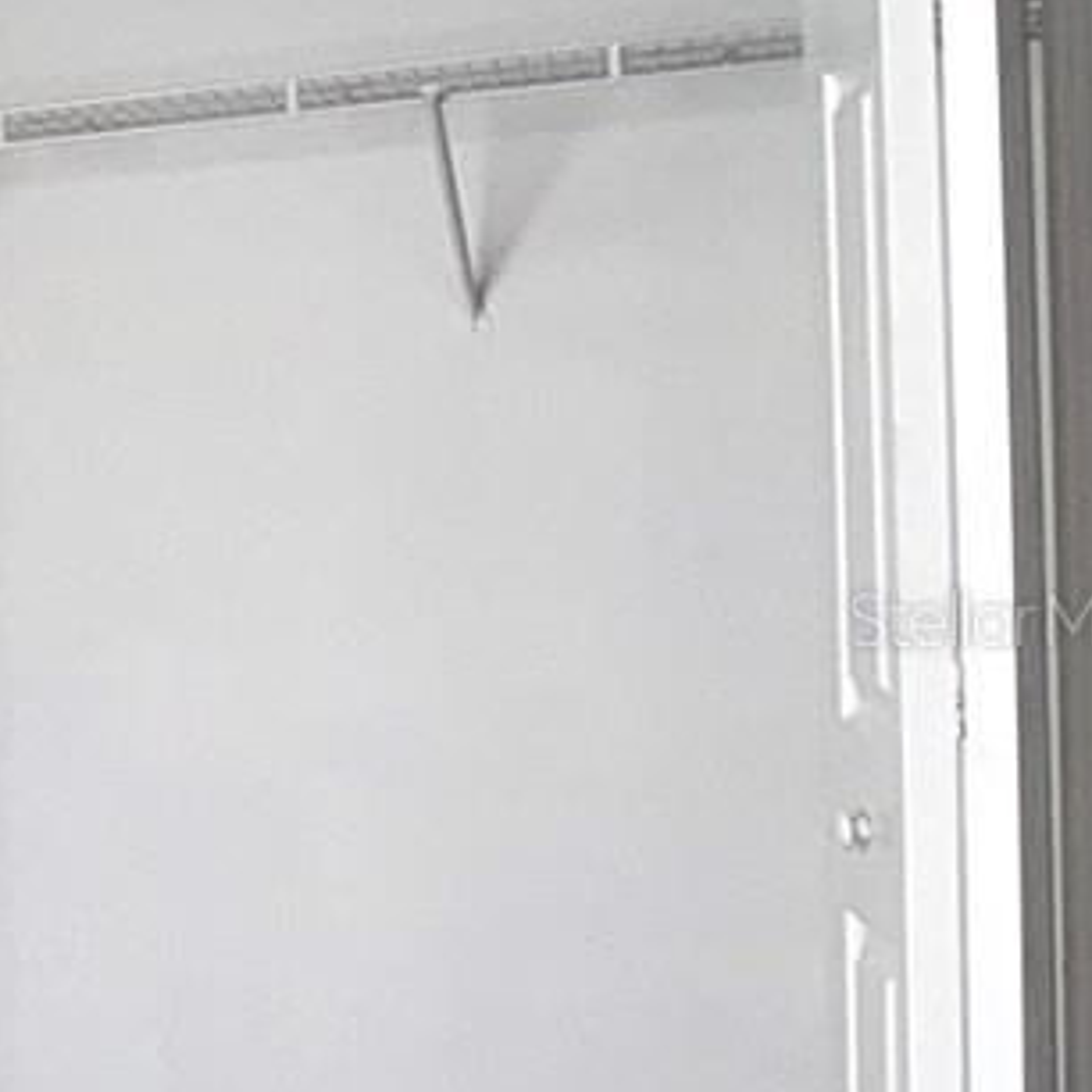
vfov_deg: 15.7
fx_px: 3962
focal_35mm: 111
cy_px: 617
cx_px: -1670
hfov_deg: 12.0
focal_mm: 6.76
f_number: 1.78
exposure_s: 1/355
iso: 64
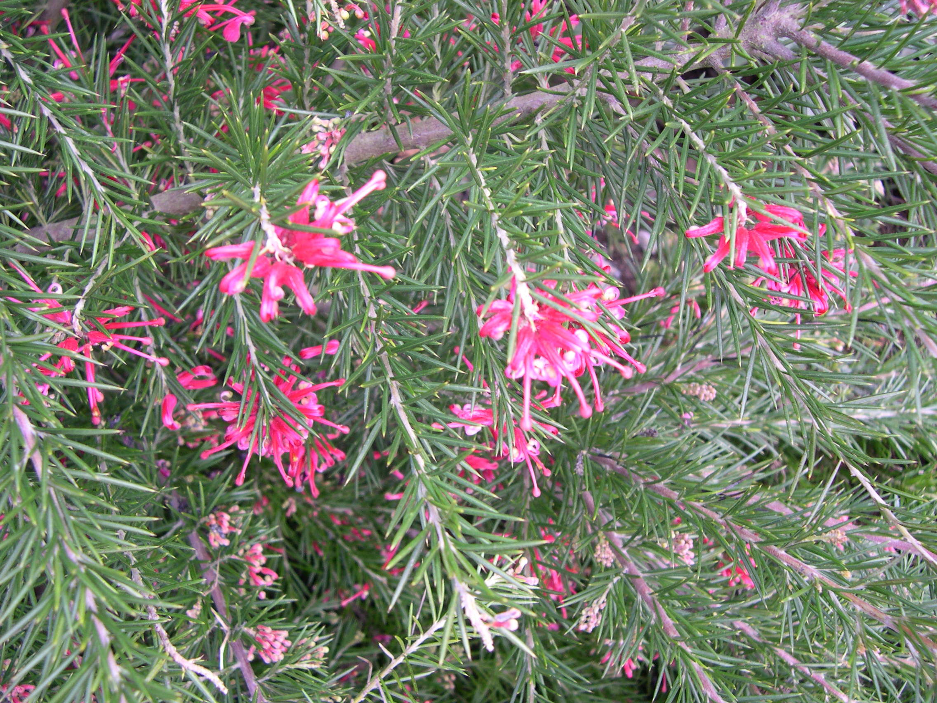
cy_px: 352
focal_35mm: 38
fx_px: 1029
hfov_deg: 49.0
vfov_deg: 37.7
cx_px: 468
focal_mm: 8
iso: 100
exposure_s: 1/73
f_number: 2.8
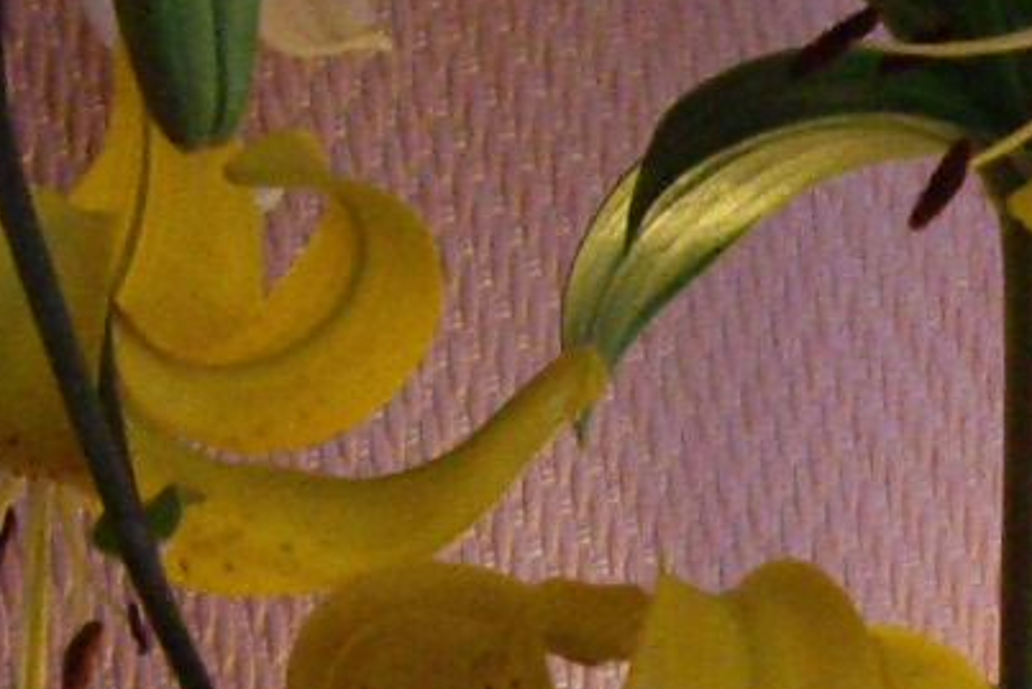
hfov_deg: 7.9
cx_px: 1785
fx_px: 7284
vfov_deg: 5.3
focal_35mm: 254
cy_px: 1209
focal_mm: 7.9
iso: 400
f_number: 2.8
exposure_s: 1/40
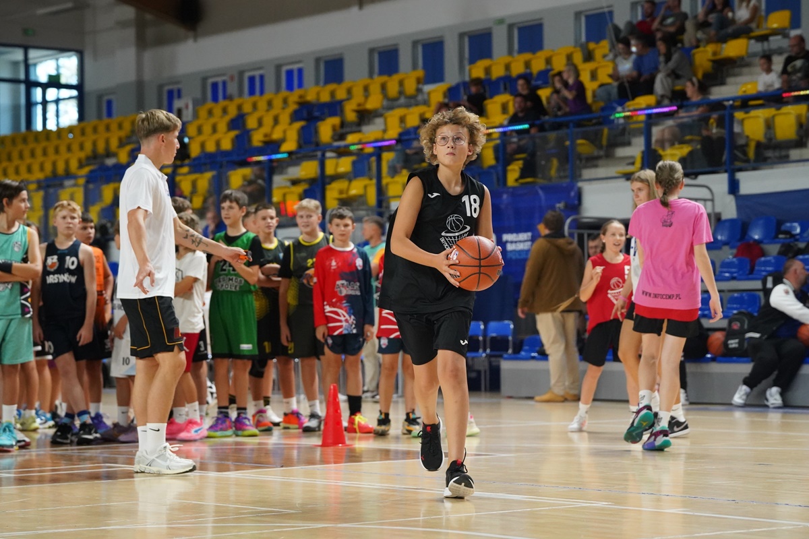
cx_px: 404
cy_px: 270
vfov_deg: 14.1
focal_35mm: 97
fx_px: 2180
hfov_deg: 21.0
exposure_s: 1/2000
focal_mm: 97
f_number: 4
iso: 8000
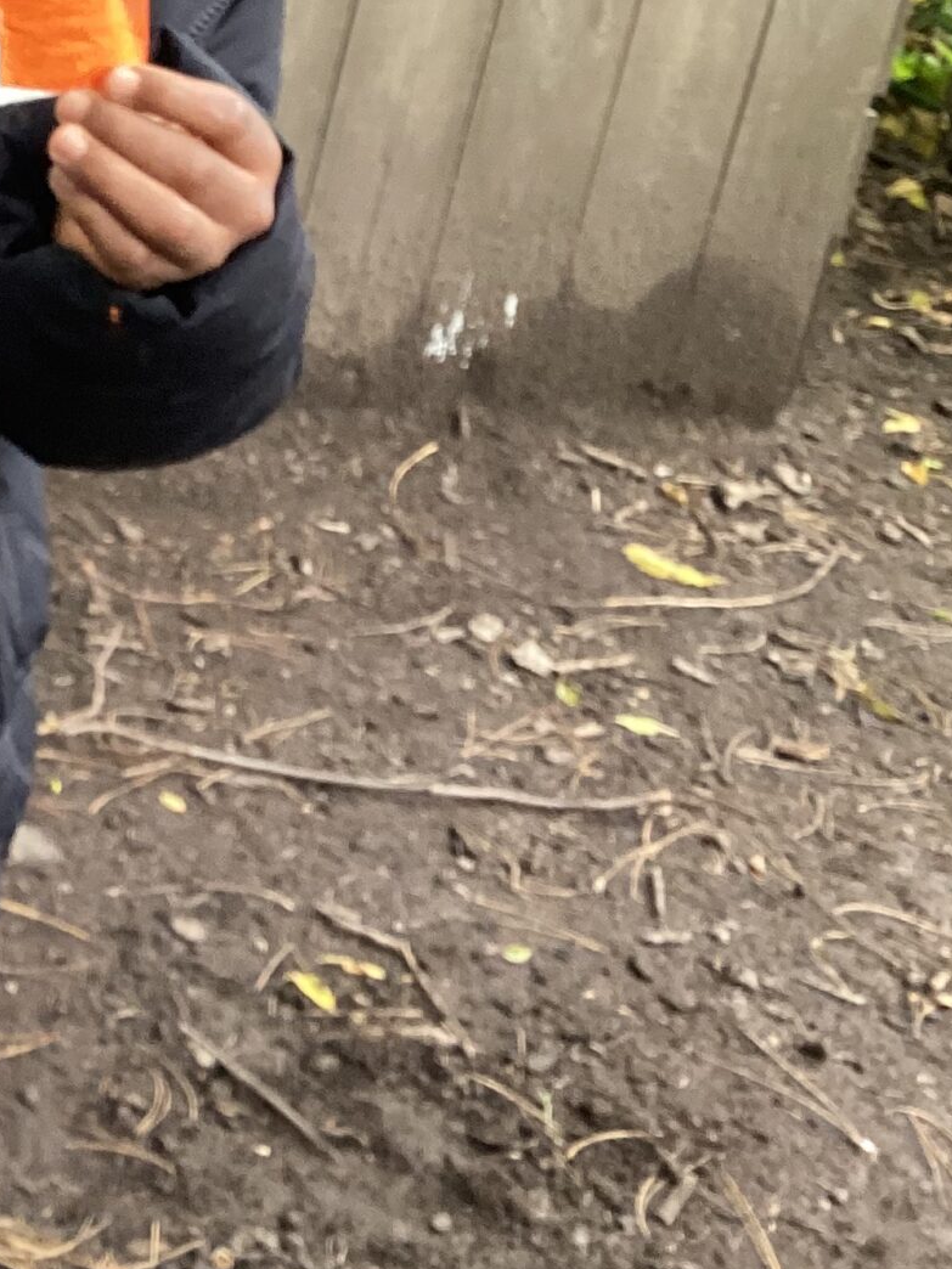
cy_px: -21
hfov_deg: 18.5
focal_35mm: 76
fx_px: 2787
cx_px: -164
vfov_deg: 24.4
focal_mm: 3.3
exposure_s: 1/50
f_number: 2.4
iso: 160
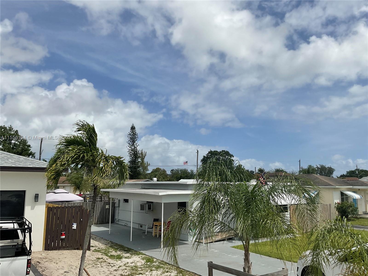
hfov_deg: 61.7
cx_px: 184
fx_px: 308
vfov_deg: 48.2
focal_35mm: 29
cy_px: 138
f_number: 1.8
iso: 16
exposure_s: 1/5263
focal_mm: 3
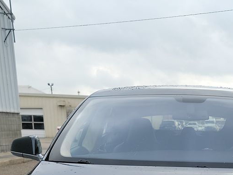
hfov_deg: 25.2
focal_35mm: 76
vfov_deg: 17.5
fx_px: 512
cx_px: 187
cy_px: 259
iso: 50
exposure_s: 1/270
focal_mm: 6.7
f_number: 1.8
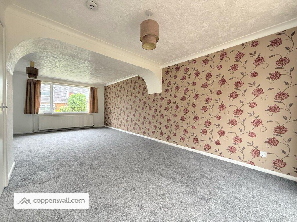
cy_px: 111
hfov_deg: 102.1
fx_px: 120
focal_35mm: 14
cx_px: 148
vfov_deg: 85.7
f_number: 2.2
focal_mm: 2.22
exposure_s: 1/99
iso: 125
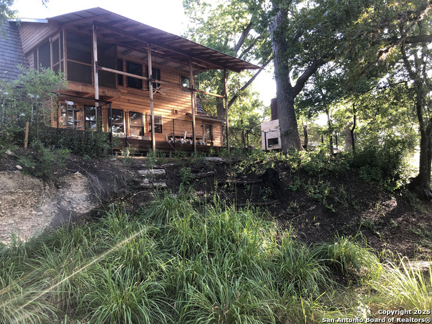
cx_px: 216
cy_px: 162
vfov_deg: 49.7
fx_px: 349
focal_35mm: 28
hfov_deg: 63.4
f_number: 1.8
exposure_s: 1/40
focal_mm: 4
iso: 25
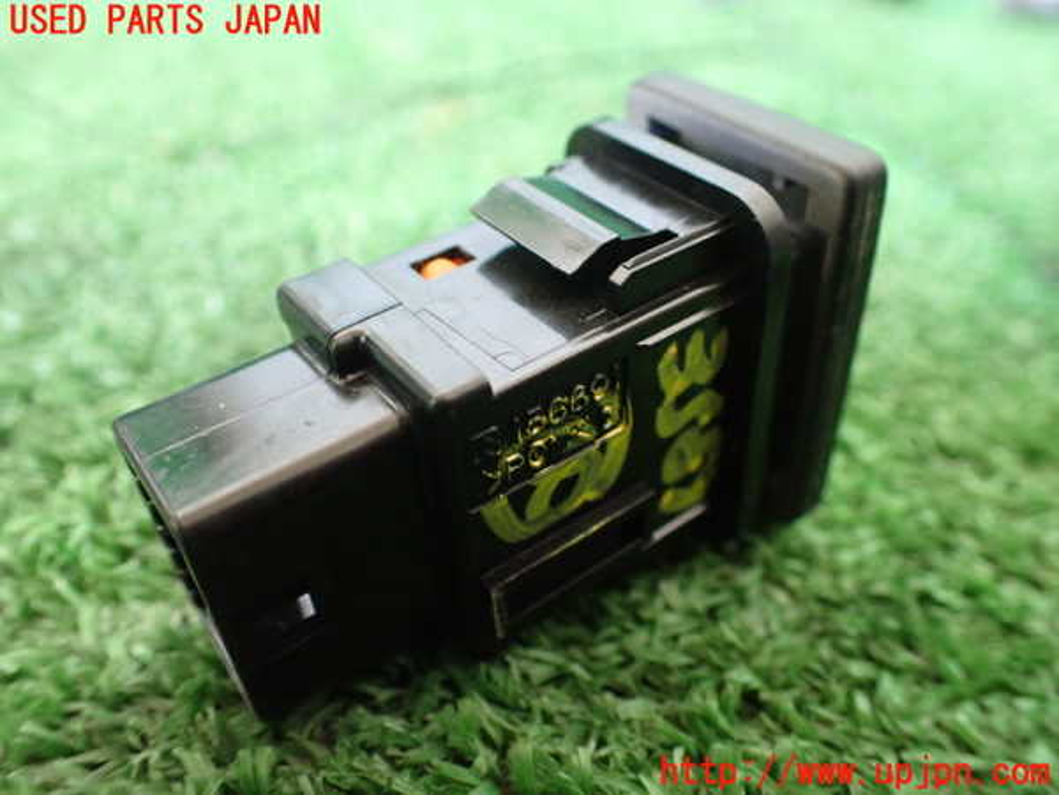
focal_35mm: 30
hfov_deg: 60.0
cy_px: 398
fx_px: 918
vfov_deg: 46.8
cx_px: 530
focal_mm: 5.4
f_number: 2.3
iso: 1000
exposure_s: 1/30
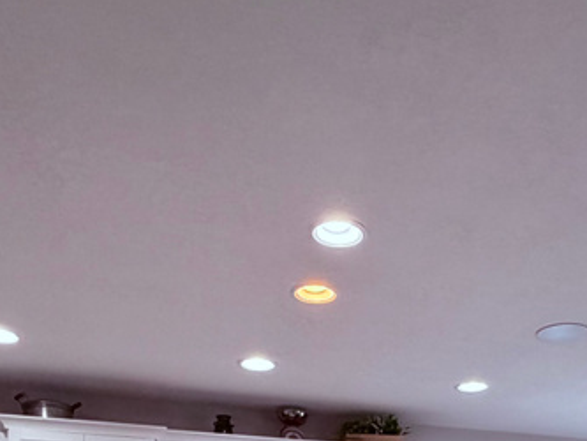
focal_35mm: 43
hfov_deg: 43.2
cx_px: 393
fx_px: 729
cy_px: 613
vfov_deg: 26.8
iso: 200
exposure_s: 1/60
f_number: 2.2
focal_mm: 2.22
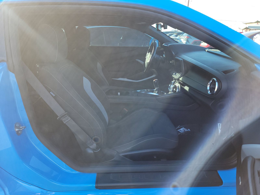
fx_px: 180
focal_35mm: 24
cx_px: 130
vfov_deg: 56.8
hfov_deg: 71.6
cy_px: 98
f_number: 1.8
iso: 65
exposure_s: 1/119
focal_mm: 6.7
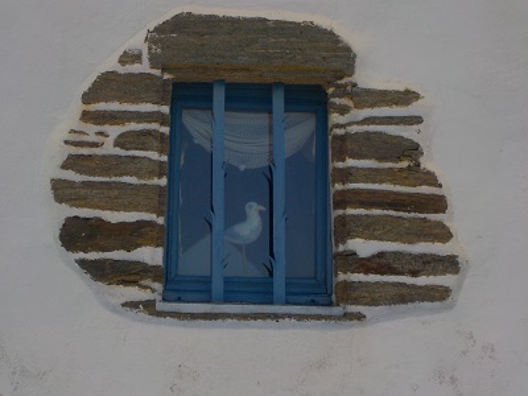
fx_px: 1373
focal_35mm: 90
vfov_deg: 16.4
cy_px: 198
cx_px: 264
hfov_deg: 21.8
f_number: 5.9
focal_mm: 12.3
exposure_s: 1/500
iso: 125
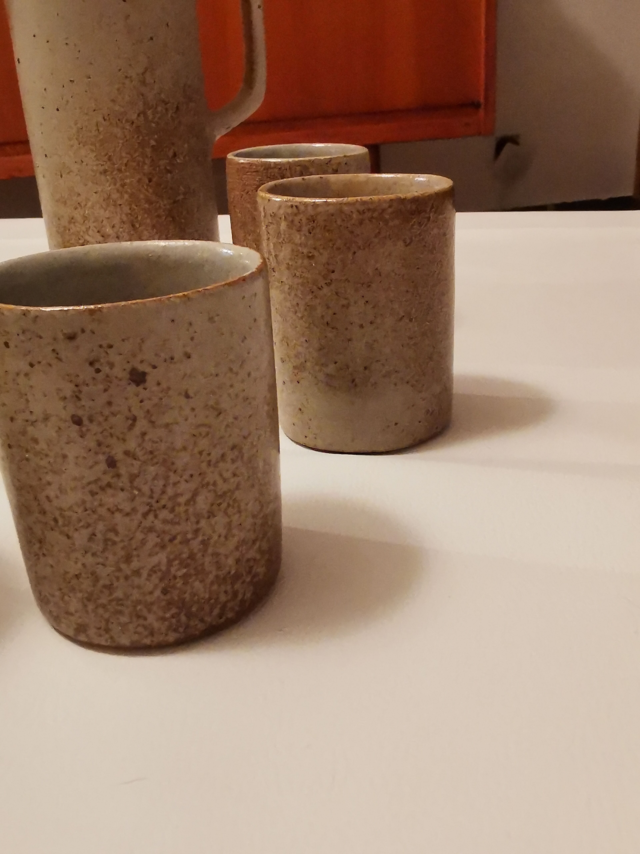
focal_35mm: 35
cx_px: 320
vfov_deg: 52.6
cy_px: 427
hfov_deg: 40.7
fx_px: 863
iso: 640
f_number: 2.2
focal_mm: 2.35
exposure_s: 1/16.7
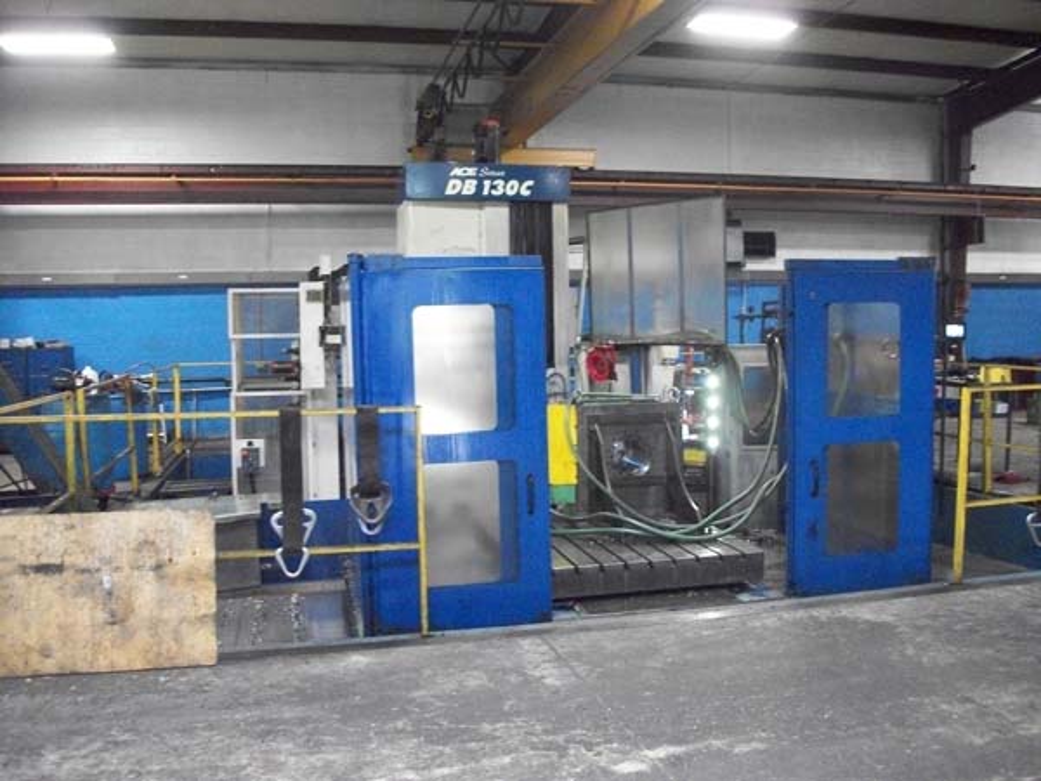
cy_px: 390
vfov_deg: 44.2
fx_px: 962
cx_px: 520
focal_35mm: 32
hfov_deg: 56.8
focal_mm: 5.7
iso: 640
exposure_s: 1/30
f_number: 2.9
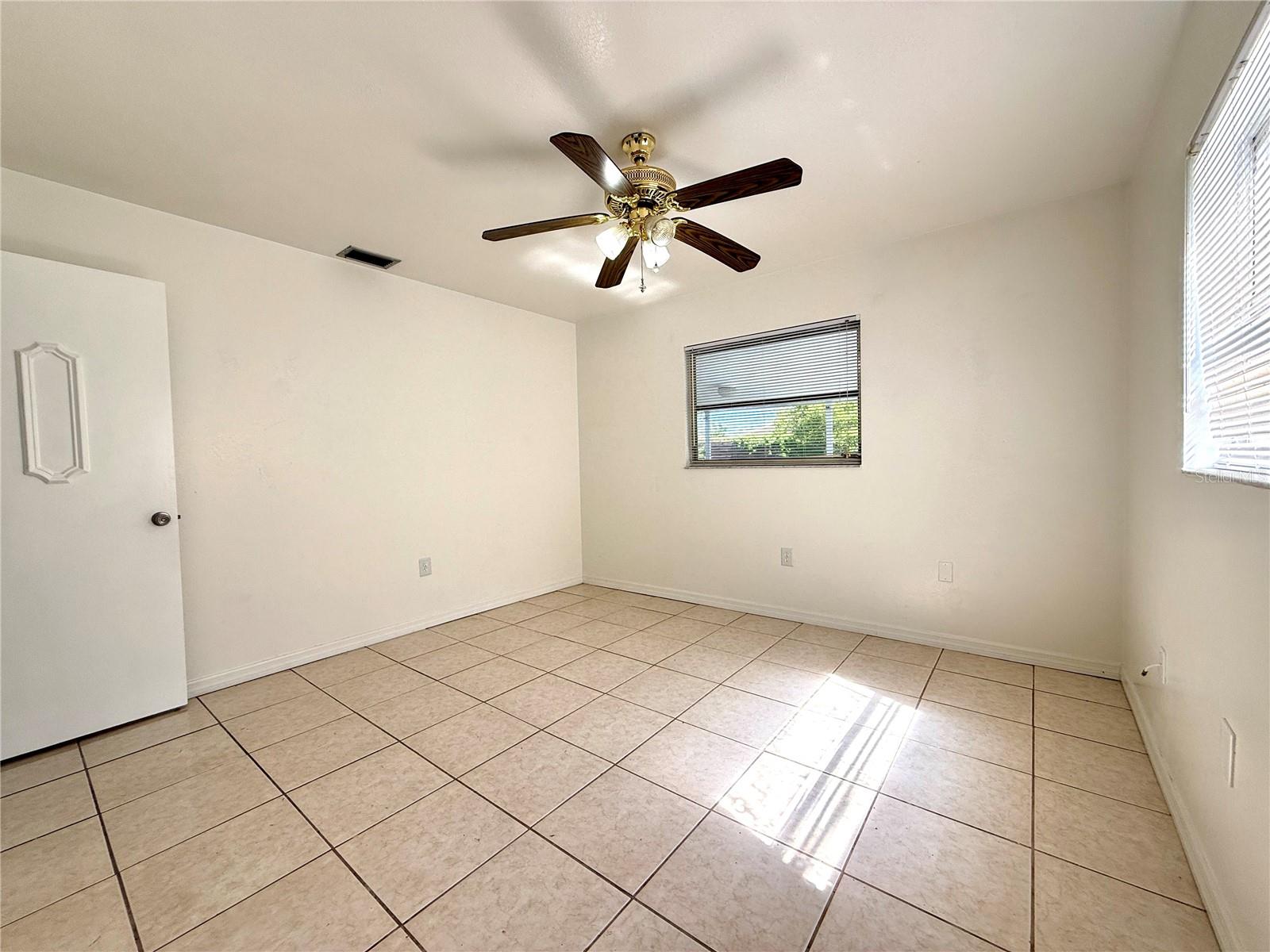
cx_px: 635
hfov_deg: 102.1
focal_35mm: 14
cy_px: 476
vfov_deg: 85.7
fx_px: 514
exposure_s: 1/245
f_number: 2.2
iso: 64
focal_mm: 2.22
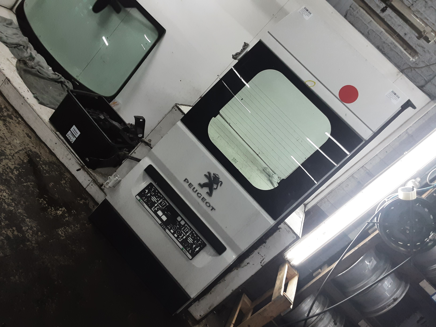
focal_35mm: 27
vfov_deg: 51.4
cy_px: 164
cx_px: 218
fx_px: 340
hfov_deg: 65.3
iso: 125
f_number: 1.9
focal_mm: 2.91
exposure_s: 1/50
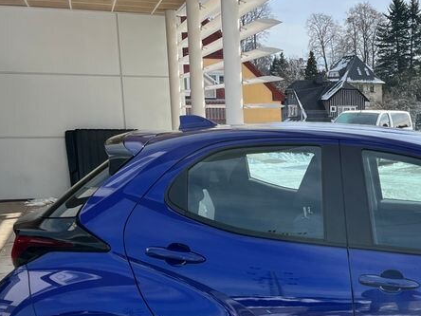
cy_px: 262
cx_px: 407
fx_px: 730
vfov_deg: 24.0
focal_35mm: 60
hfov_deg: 30.3
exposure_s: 1/2410
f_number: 1.6
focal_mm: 5.1
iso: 50
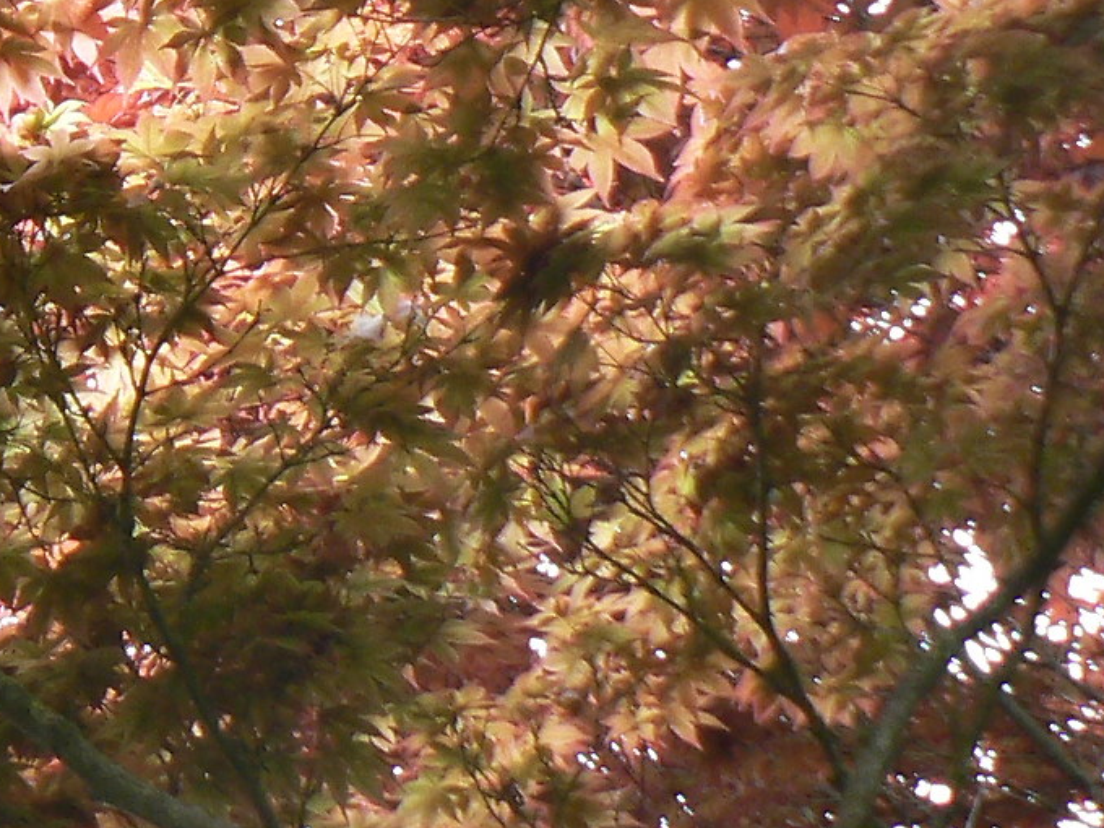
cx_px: -466
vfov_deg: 11.0
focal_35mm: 127
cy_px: -606
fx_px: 4050
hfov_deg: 14.6
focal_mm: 6
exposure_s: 1/100
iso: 100
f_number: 5
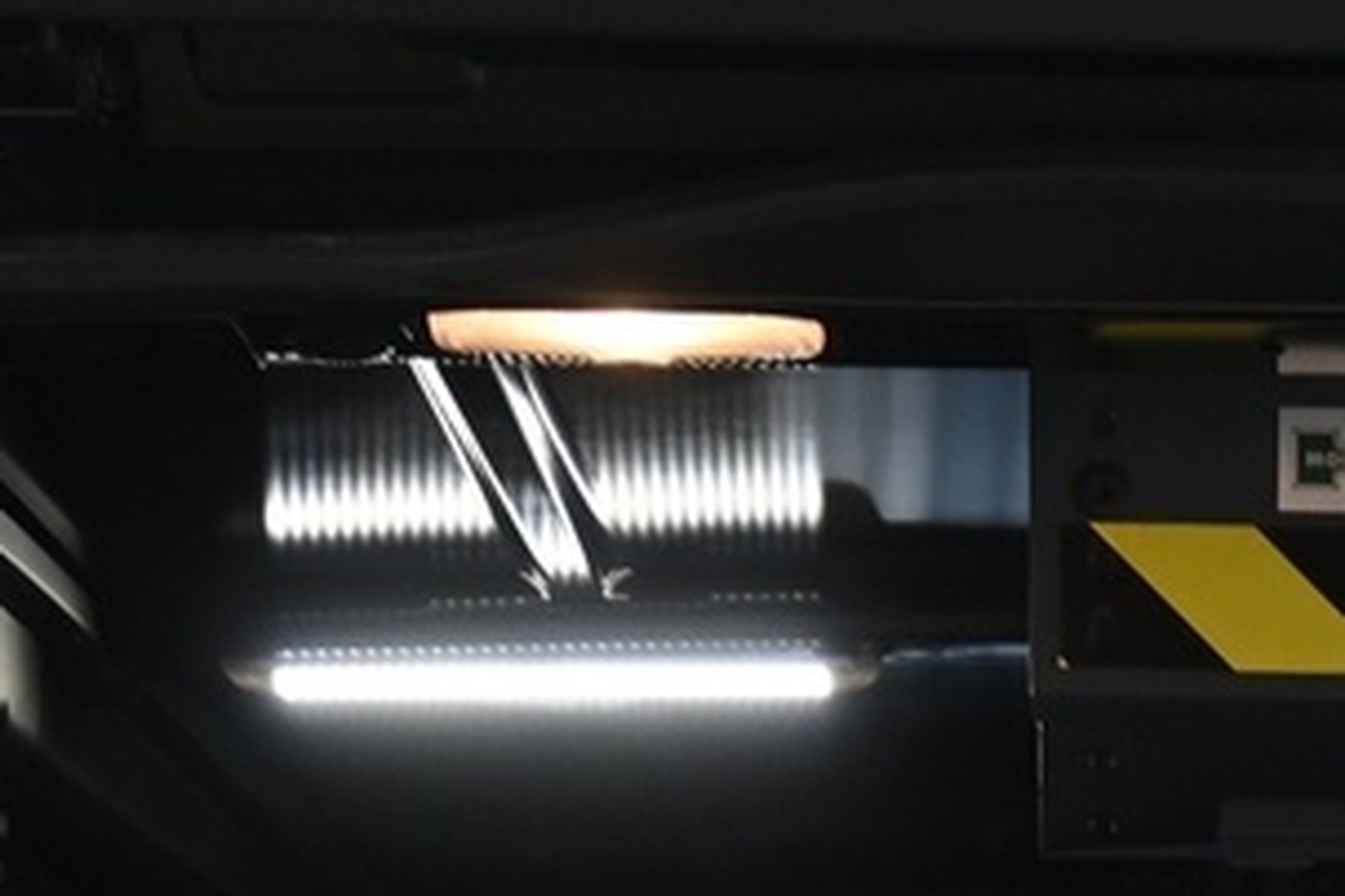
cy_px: 2382
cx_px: 1505
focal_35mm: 172
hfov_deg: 11.7
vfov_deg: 7.3
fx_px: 6438
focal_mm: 21.5
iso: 450
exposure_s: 1/30
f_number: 4
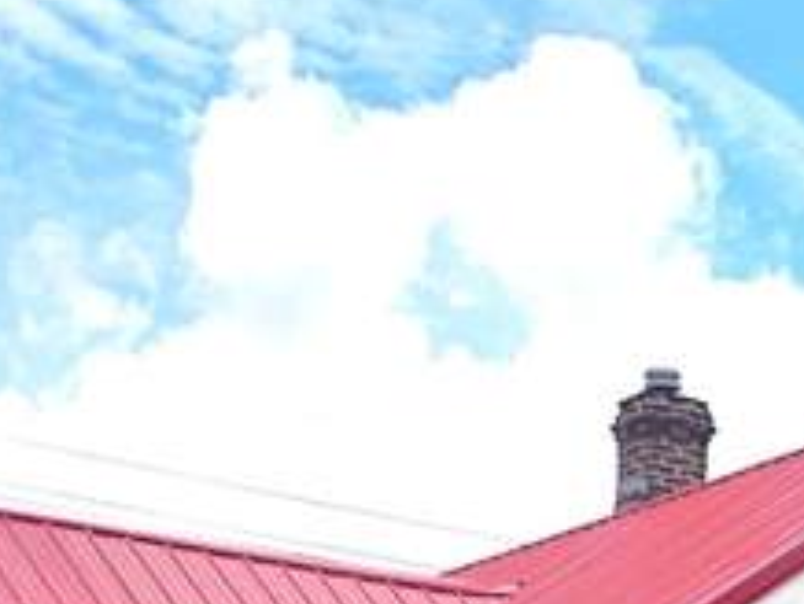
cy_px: 943
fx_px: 3139
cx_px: 1453
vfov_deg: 10.6
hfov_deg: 13.2
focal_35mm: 135
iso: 10
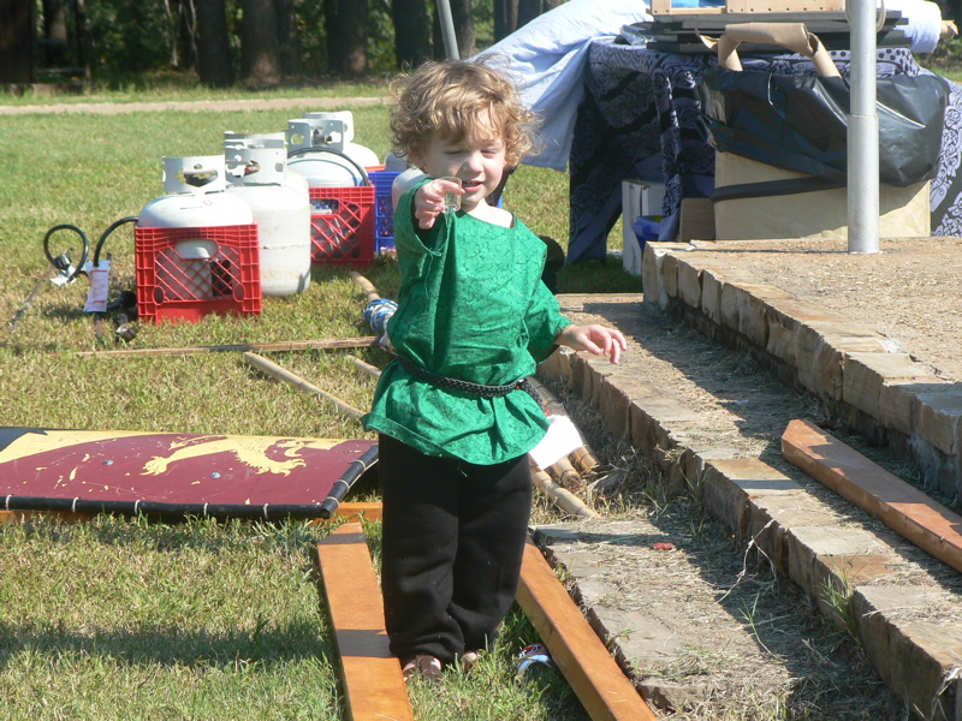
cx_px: 481
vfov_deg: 8.2
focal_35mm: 182
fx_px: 5058
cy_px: 360
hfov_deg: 10.9
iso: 80
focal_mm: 30.4
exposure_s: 1/320
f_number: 5.6
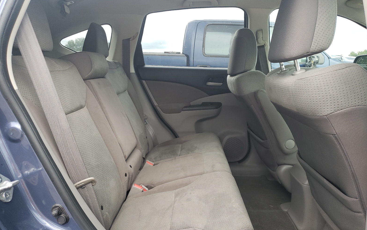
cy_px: 139
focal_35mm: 28
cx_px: 184
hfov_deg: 66.5
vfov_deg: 44.3
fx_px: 280
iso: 59
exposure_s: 1/120
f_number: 1.5
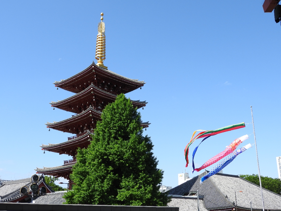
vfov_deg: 36.0
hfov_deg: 46.8
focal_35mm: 40
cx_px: 140
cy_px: 106
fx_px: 325
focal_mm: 7.2
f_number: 3.8
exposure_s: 1/800
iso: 100
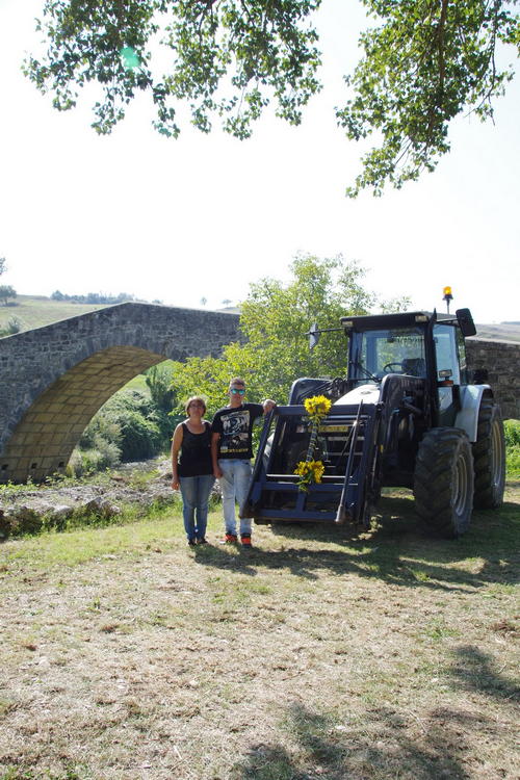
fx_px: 715
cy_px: 390
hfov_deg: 40.0
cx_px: 260
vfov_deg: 57.2
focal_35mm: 33
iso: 320
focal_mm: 22
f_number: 9
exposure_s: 1/160
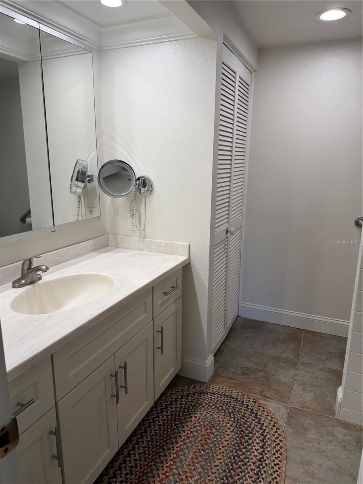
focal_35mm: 24
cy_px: 242
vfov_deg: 71.6
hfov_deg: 56.8
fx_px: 336
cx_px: 182
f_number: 1.78
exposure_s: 1/120
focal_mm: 6.76
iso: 64
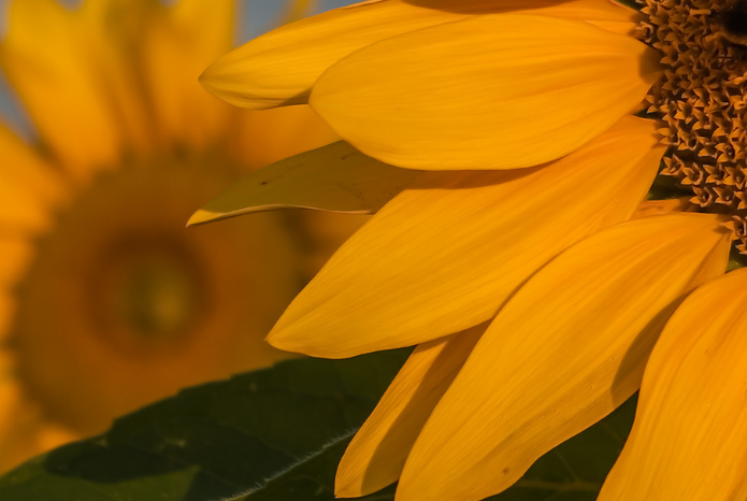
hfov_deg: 12.2
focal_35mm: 167
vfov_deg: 8.2
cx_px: 728
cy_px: 92
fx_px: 3471
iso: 200
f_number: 6.7
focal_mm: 47.5
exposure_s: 1/125
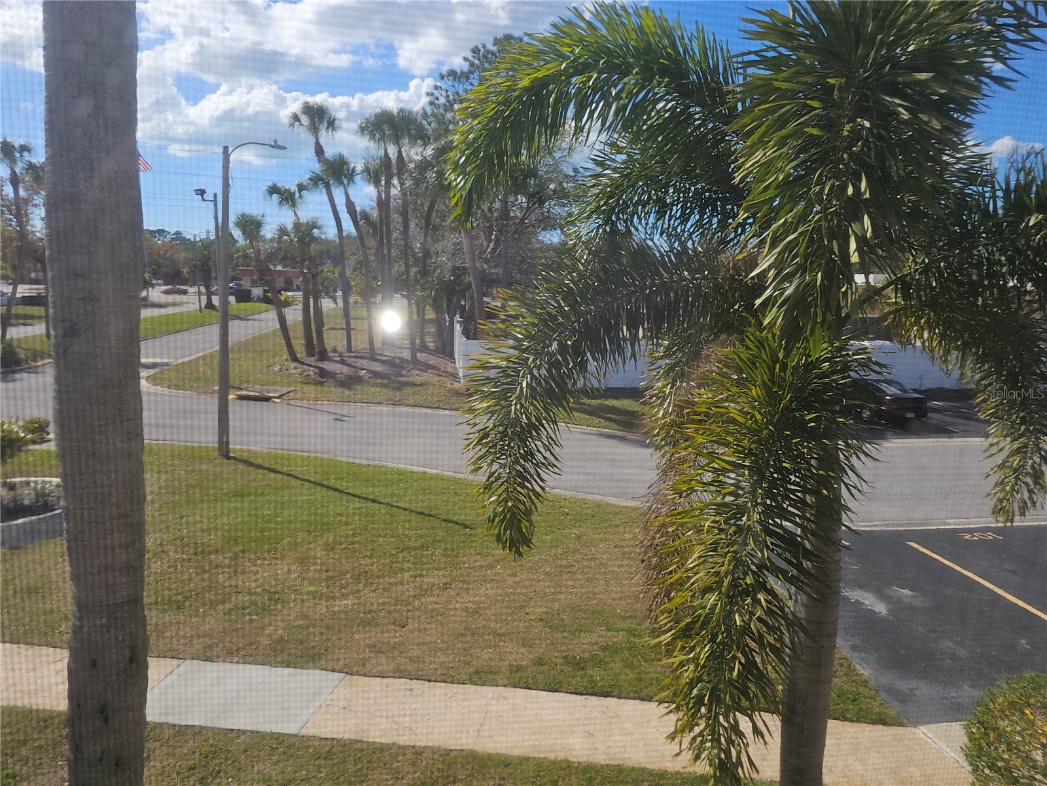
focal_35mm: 23
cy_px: 393
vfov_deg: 58.9
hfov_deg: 73.9
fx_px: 696
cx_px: 524
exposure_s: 1/554
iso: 10
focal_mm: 6.3
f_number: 1.7
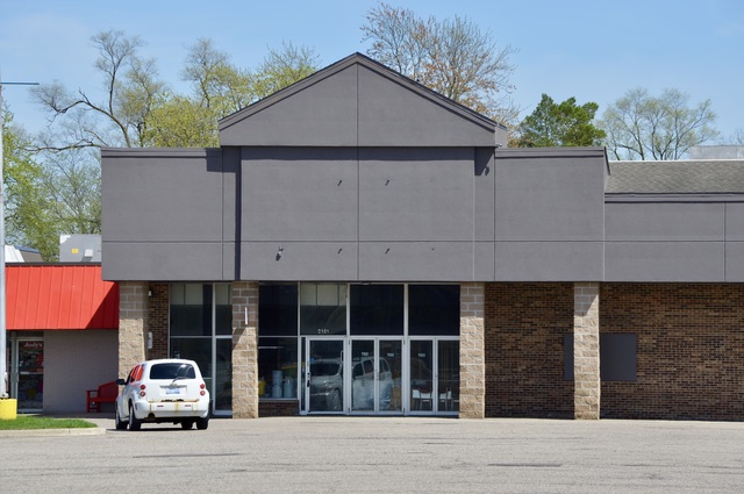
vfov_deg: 7.3
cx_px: 372
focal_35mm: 188
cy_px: 247
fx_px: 3870
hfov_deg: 11.0
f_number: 8
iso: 100
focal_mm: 125
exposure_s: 1/250
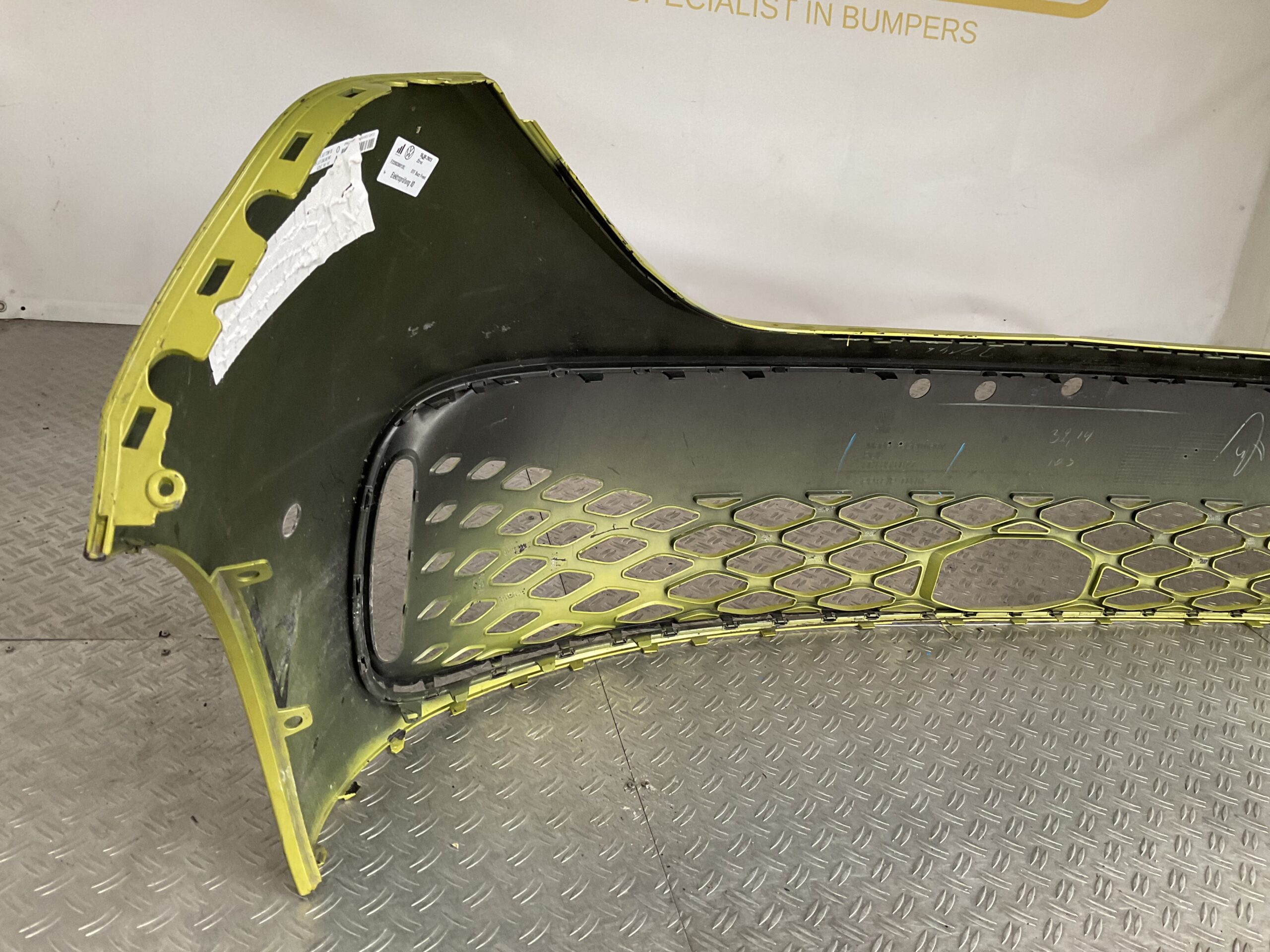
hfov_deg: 61.7
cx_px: 635
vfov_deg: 48.2
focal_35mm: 29
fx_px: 1064
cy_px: 476
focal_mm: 3
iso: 80
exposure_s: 1/50
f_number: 1.8
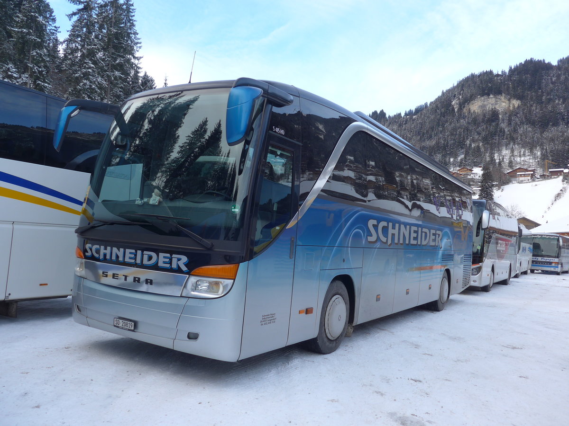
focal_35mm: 29
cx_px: 284
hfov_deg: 61.7
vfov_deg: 48.2
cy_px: 213
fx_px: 477
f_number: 2.8
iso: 80
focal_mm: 6
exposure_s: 1/250
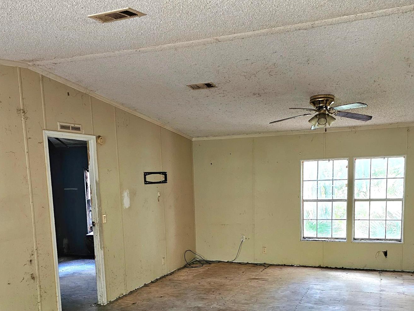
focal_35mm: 36
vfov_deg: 38.6
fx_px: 431
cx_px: 207
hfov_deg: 51.4
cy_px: 234
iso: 1000
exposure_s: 1/120
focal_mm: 6.3
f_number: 1.7
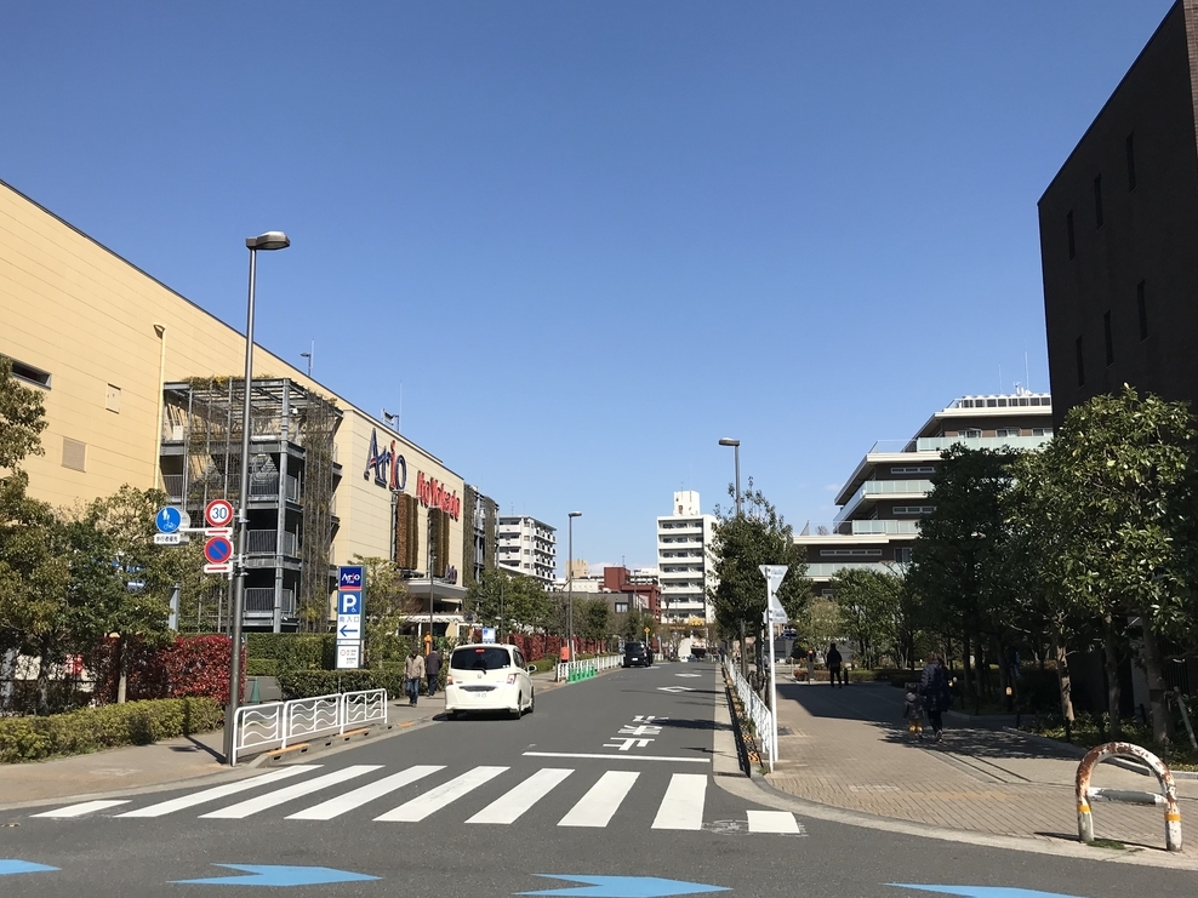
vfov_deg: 41.8
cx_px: 538
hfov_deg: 53.9
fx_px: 1177
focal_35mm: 34
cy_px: 456
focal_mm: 3.99
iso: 20
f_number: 1.8
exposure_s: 1/2907
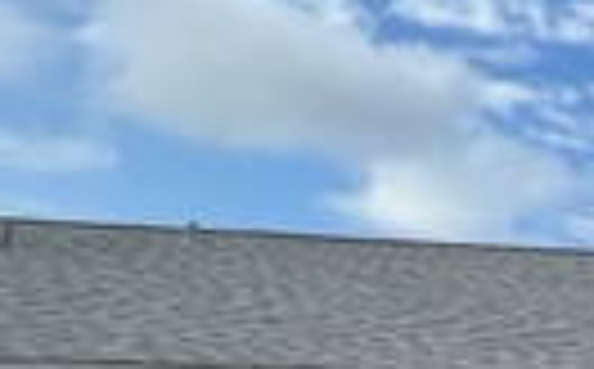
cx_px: 1224
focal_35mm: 67
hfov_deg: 18.3
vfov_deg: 19.3
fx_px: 1083
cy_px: 243
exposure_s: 1/2801
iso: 32
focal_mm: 1.57
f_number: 1.8
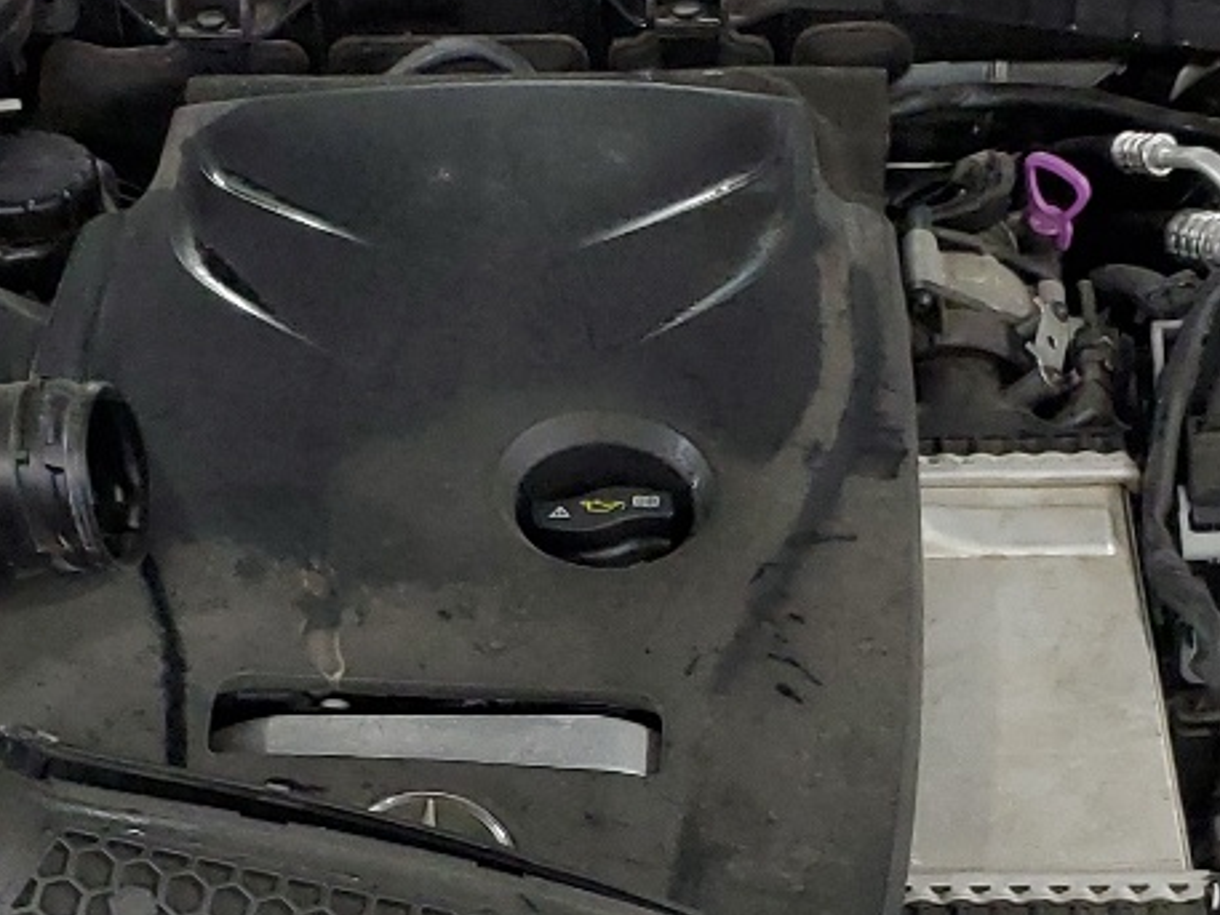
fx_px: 3208
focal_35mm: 91
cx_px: 638
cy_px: 790
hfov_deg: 21.5
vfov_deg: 16.1
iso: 181
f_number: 1.5
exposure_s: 1/60.2
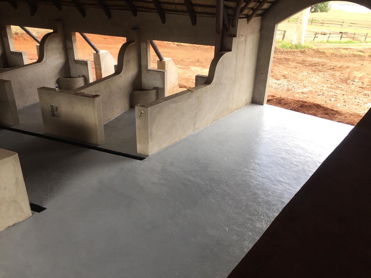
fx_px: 311
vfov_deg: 48.2
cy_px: 139
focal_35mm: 29
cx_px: 186
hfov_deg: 61.7
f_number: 2.2
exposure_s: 1/100
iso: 40
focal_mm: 4.15
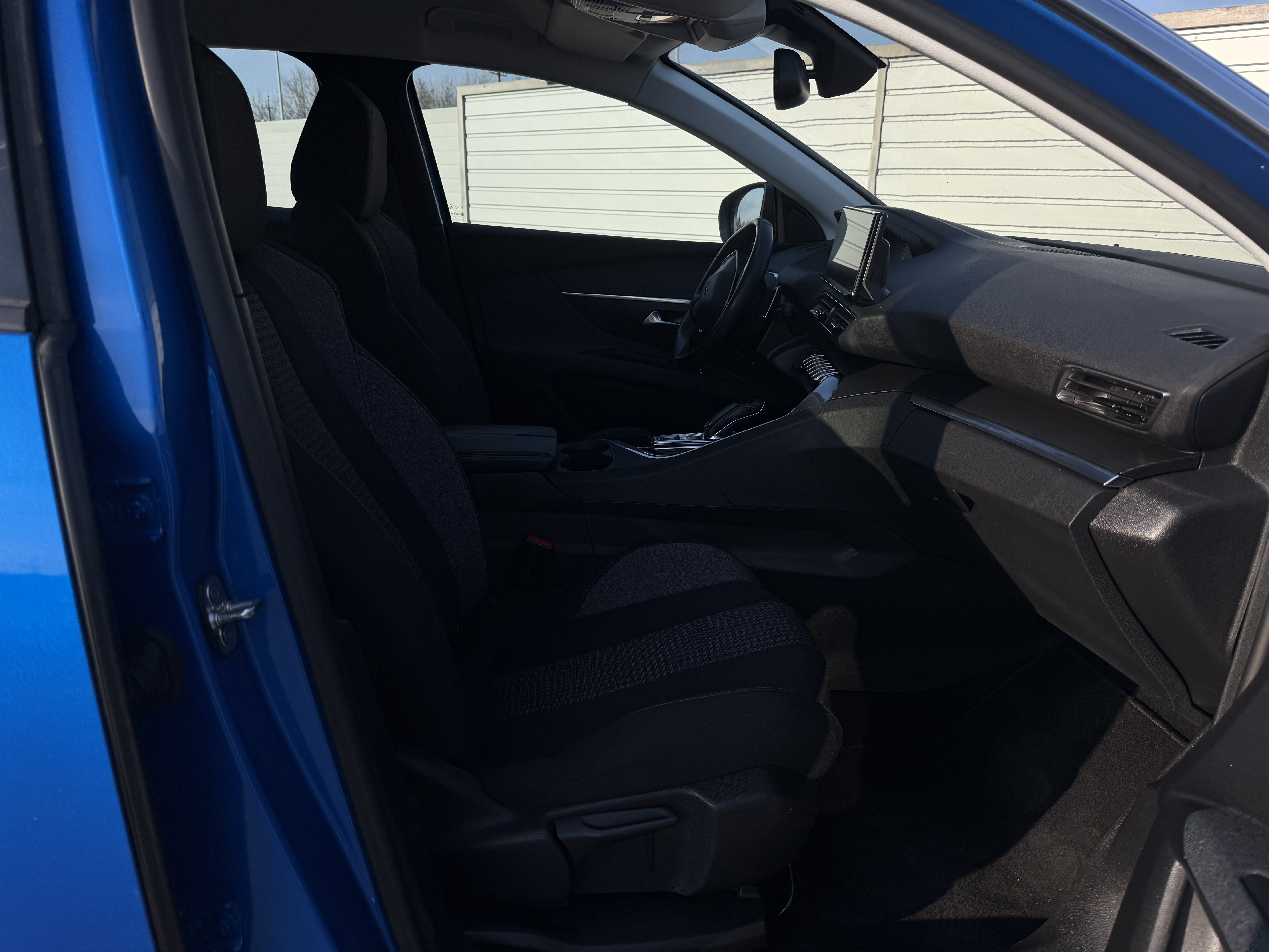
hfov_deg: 71.6
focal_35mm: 24
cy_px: 476
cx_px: 634
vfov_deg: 56.8
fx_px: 880
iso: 80
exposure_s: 1/4975
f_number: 1.78
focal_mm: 6.76
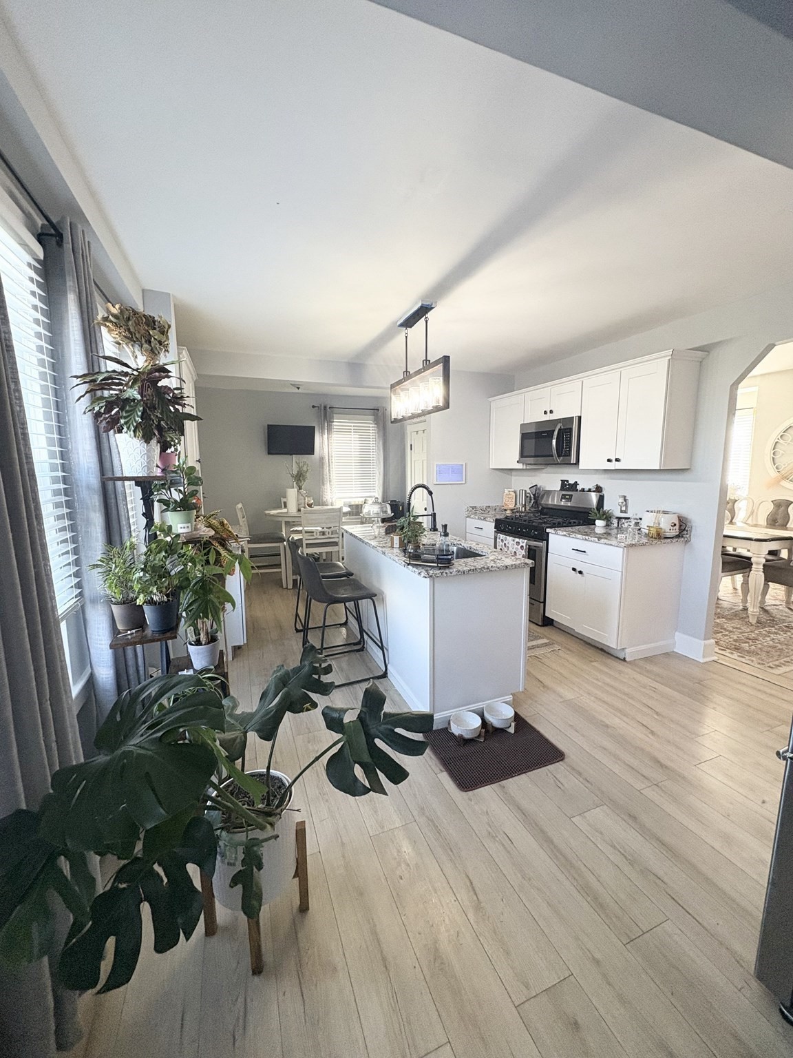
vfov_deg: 102.1
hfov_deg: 85.7
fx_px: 428
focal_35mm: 14
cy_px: 529
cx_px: 396
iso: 250
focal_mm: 2.22
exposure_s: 1/120
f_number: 2.2
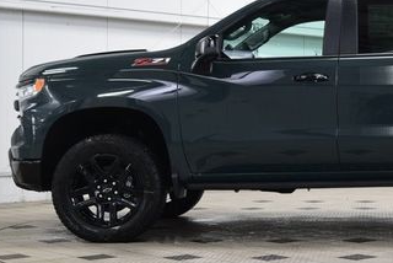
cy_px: 121
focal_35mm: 87
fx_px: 951
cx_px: 379
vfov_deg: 15.7
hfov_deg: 22.6
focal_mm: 29
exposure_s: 1/15
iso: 500
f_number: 6.3
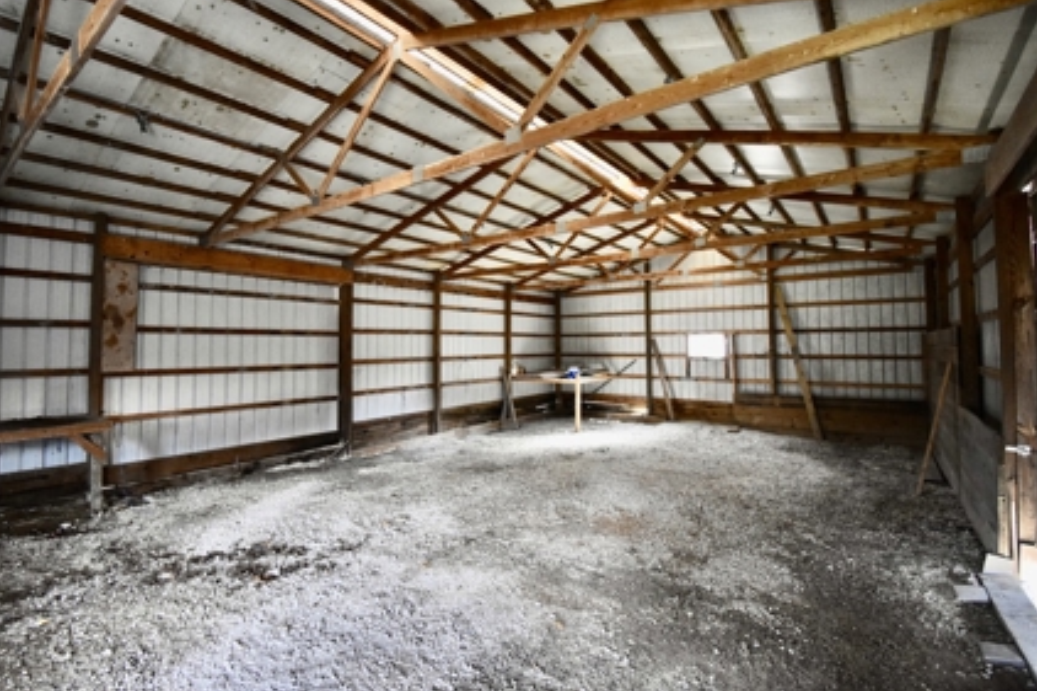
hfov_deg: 96.7
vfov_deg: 73.6
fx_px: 461
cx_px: 504
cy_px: 325
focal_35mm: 16
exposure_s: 1/60
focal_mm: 10
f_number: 4.5
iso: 2200
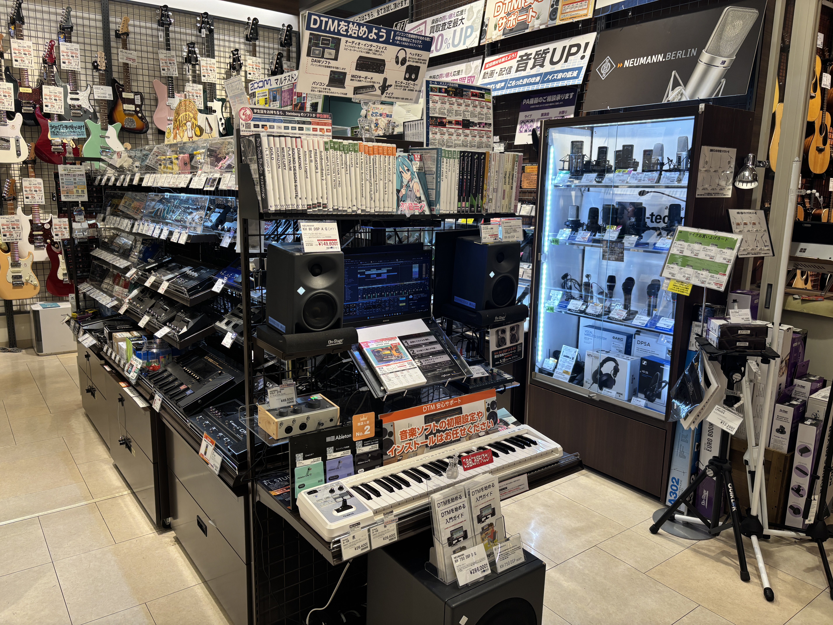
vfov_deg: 53.1
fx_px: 626
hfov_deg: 67.3
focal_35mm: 26
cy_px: 312
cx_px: 416
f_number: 1.6
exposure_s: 1/100
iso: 64
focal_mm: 5.96
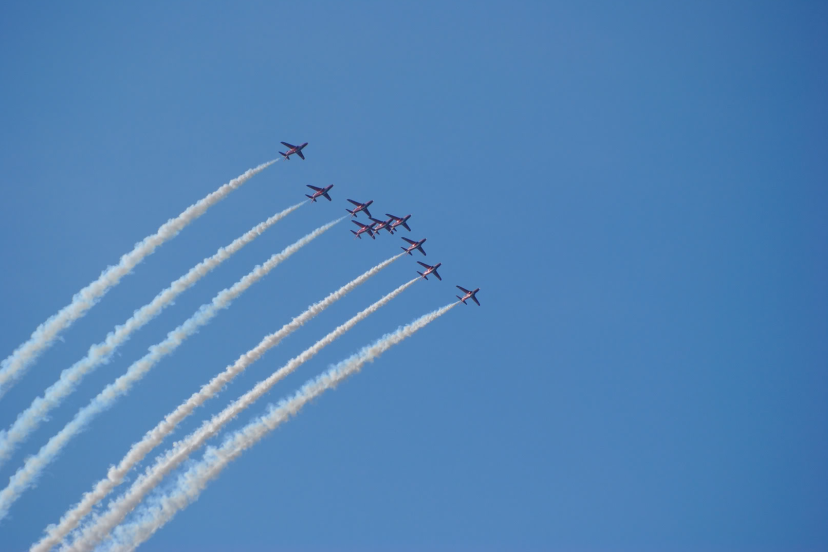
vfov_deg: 4.6
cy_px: 275
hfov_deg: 6.8
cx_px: 414
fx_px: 6922
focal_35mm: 301
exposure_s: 1/1000
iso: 100
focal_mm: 200
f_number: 8
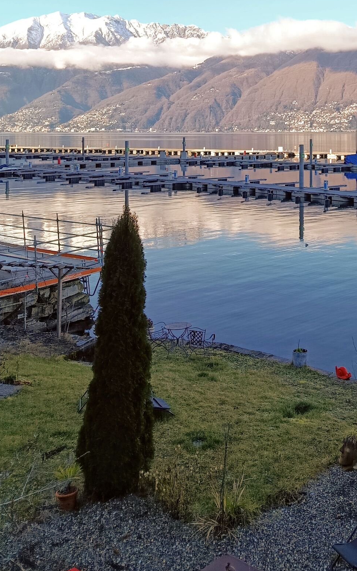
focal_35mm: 42
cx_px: 311
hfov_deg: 29.5
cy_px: 131
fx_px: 654
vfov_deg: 45.3
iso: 50
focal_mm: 5.24
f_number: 1.7
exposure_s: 1/215
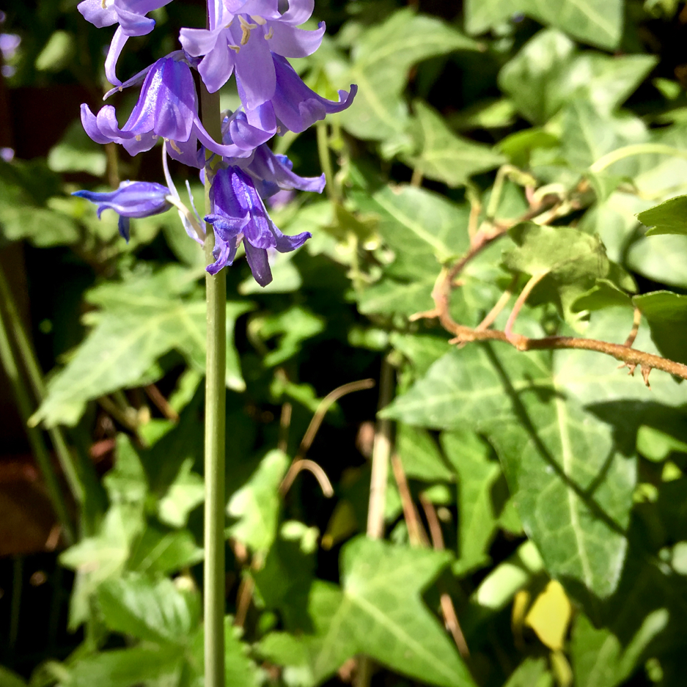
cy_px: 261
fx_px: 786
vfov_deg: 46.8
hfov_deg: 47.2
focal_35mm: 35
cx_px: 337
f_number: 2.2
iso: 25
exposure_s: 1/596
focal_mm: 4.15
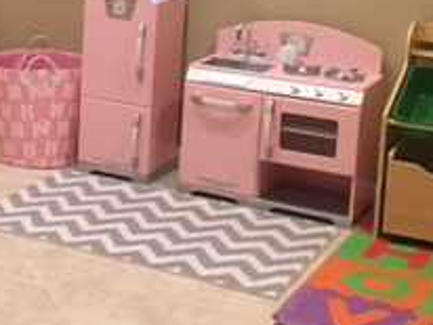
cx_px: -97
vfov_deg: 16.2
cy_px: 21
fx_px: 1127
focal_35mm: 90
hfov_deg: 20.3
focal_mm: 4.15
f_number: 2.2
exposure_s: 1/30
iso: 160
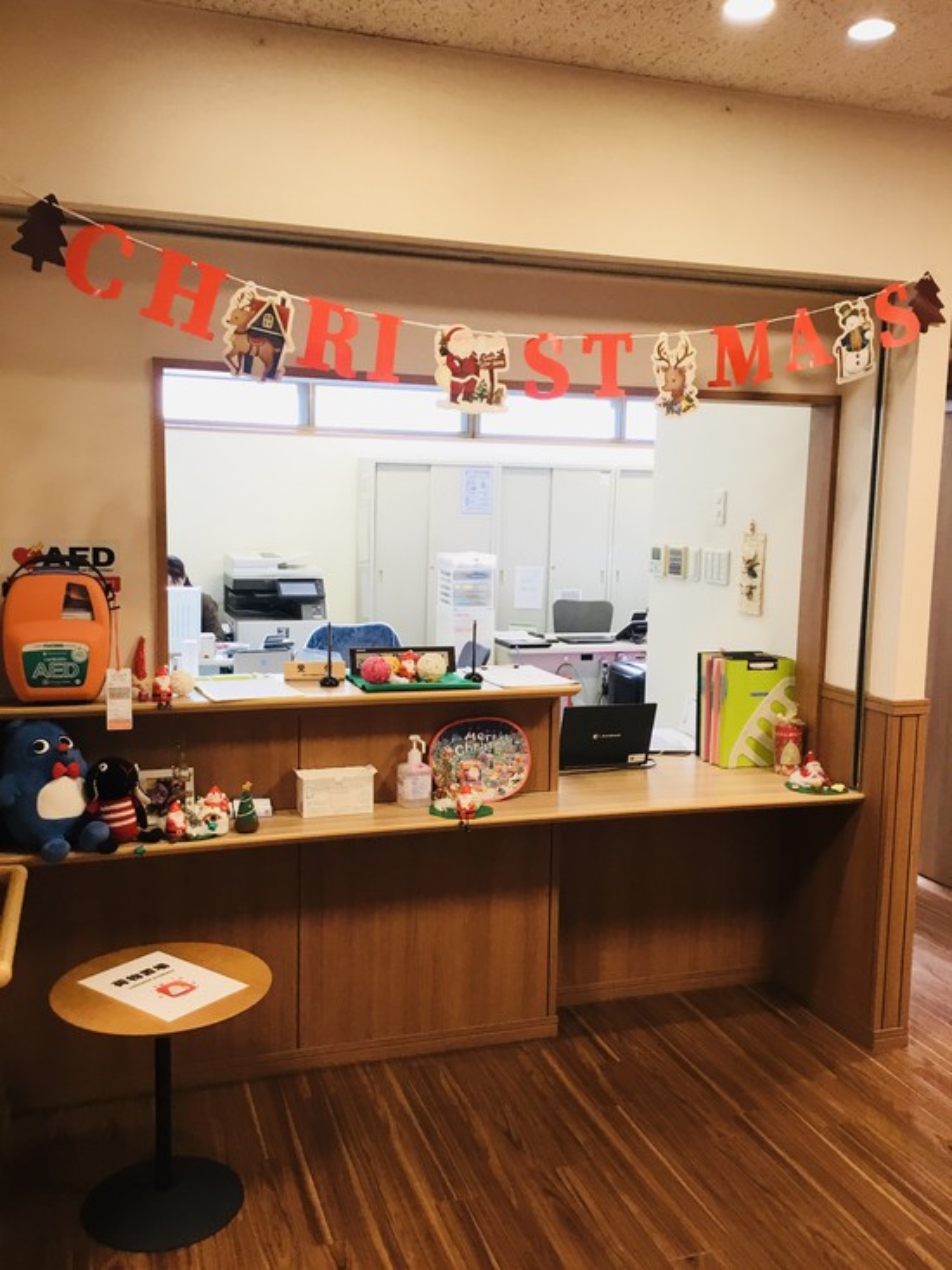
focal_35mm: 31
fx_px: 1136
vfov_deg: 58.3
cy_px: 635
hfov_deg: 45.5
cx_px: 476
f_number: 2.4
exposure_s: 1/30
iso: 32
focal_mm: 3.3
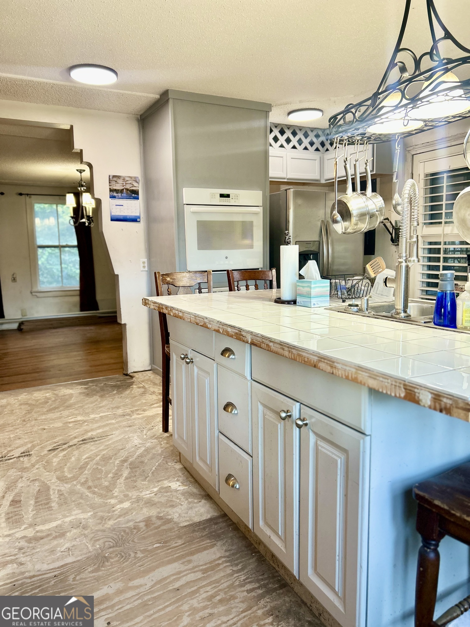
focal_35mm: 26
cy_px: 314
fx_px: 471
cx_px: 235
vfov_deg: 67.3
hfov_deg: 53.1
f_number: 1.5
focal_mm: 5.7
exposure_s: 1/60
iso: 125
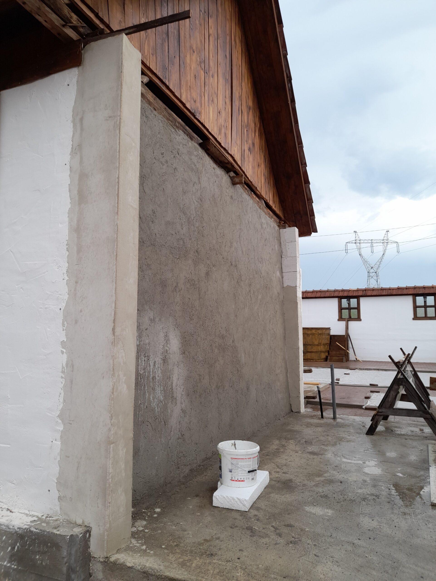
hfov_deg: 54.9
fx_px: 420
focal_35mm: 25
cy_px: 290
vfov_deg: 69.4
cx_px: 218
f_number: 2
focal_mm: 4.6
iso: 32
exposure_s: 1/100
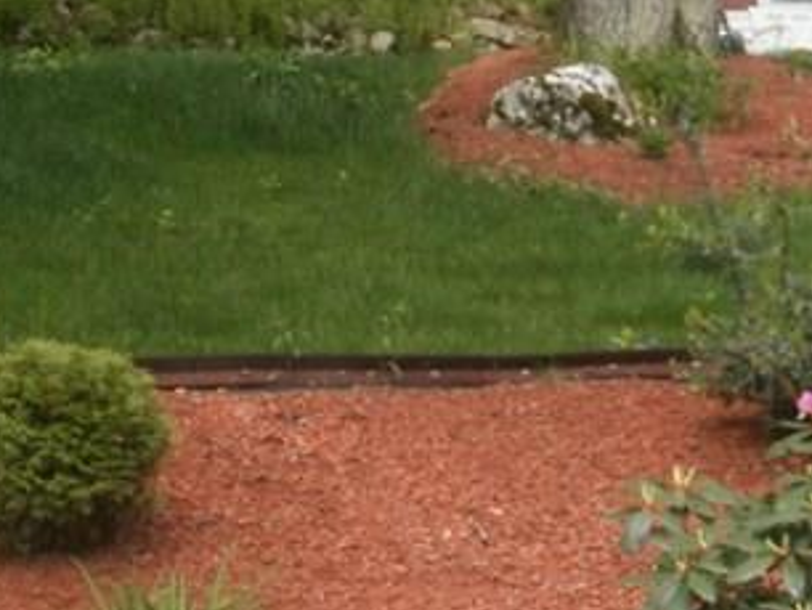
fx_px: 2042
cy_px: -8
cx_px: 876
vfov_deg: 16.6
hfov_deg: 21.4
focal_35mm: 87
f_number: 7.8
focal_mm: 4.65
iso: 100
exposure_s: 1/60
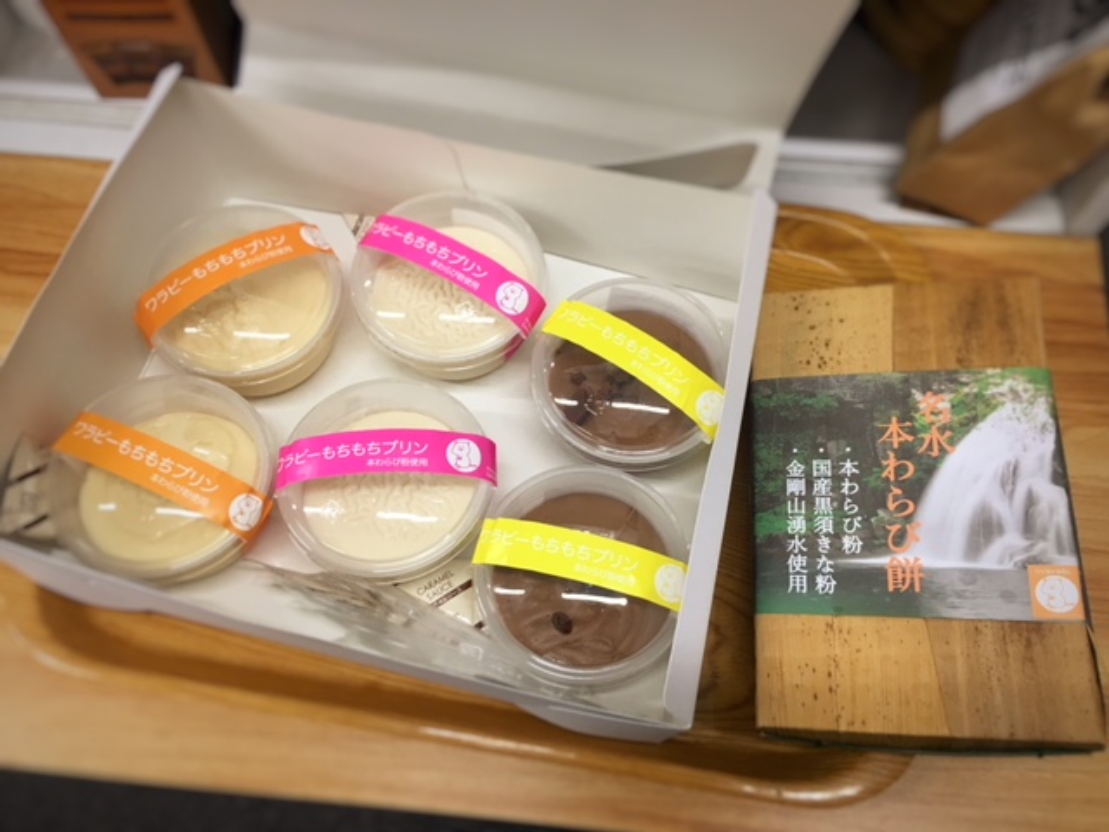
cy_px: 416
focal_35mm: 29
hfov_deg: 61.7
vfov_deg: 48.2
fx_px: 929
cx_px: 554
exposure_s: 1/30
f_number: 2.2
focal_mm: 4.15
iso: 25
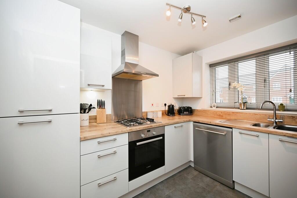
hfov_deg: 104.2
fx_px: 116
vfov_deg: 81.2
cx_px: 148
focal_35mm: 14
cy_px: 99
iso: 560
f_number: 4
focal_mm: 14
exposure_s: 1/60
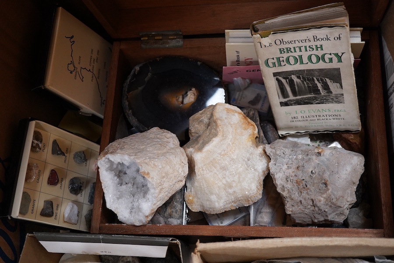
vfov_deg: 29.9
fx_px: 492
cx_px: 197
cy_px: 132
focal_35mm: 45
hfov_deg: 43.6
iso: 1600
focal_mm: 30
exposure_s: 1/125
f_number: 3.5
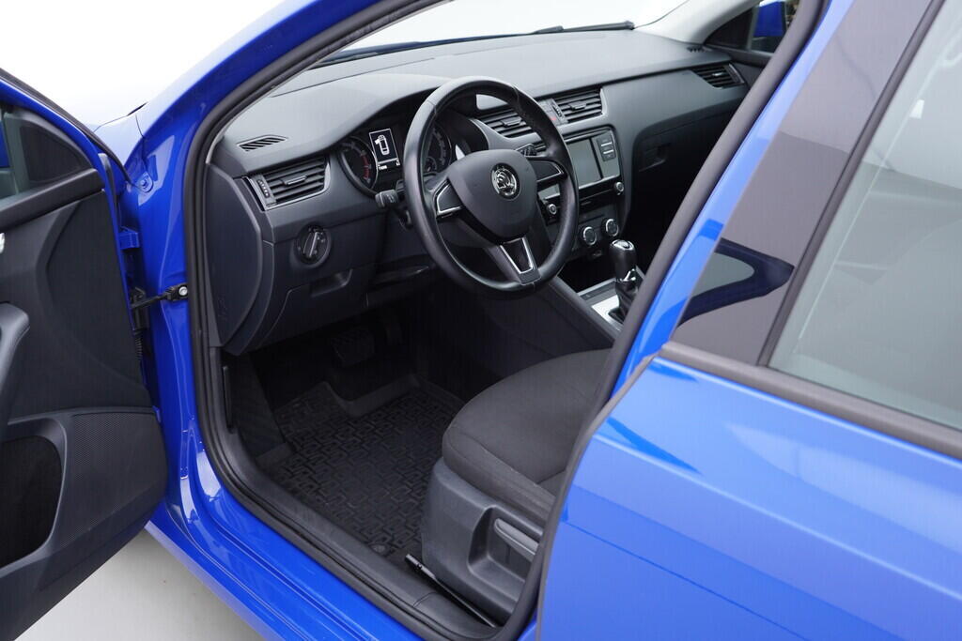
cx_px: 481
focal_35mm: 36
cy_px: 320
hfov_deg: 53.1
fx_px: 962
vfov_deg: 36.9
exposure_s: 1/40
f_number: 2.8
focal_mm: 24
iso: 160
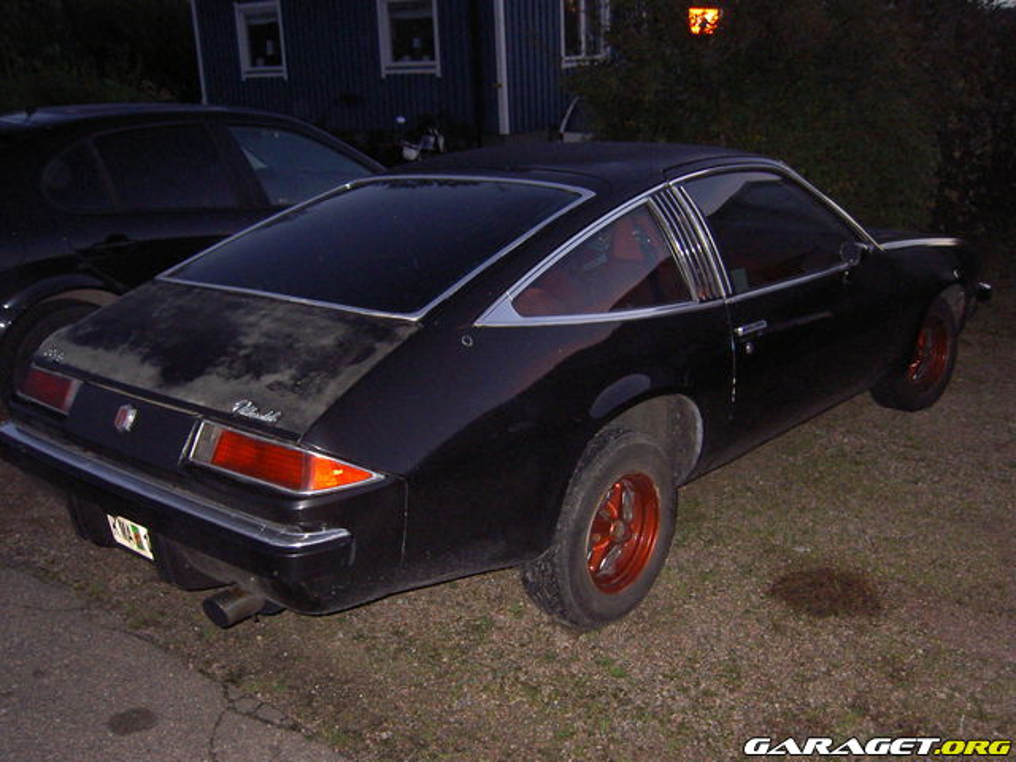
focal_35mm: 34
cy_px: 381
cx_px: 508
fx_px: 998
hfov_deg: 54.0
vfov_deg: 41.8
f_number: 2.8
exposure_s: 1/60
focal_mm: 5.6
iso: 200
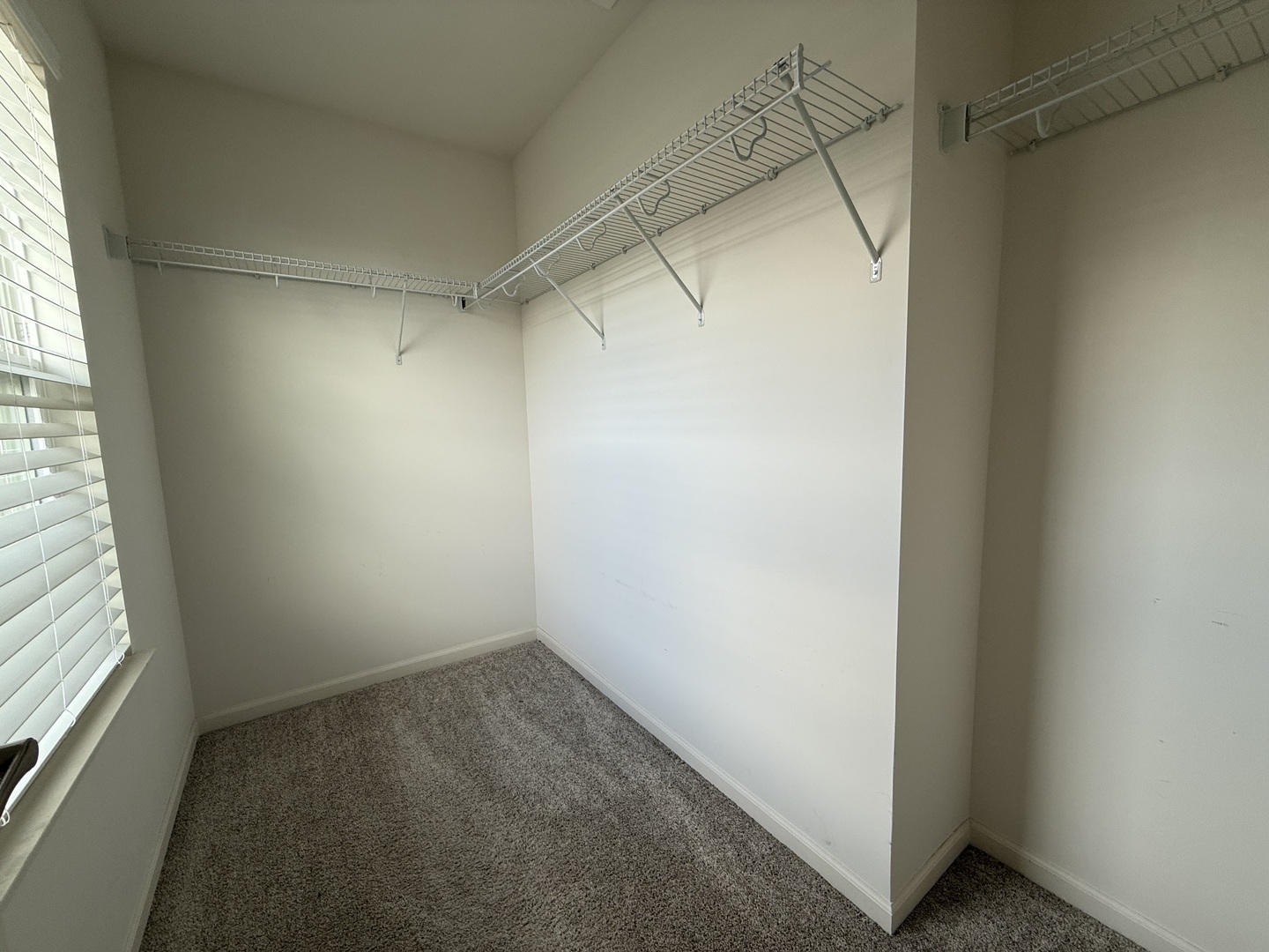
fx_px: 513
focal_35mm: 14
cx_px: 634
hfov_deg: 102.1
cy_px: 476
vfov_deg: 85.7
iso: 64
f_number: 2.2
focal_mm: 2.22
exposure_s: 1/99
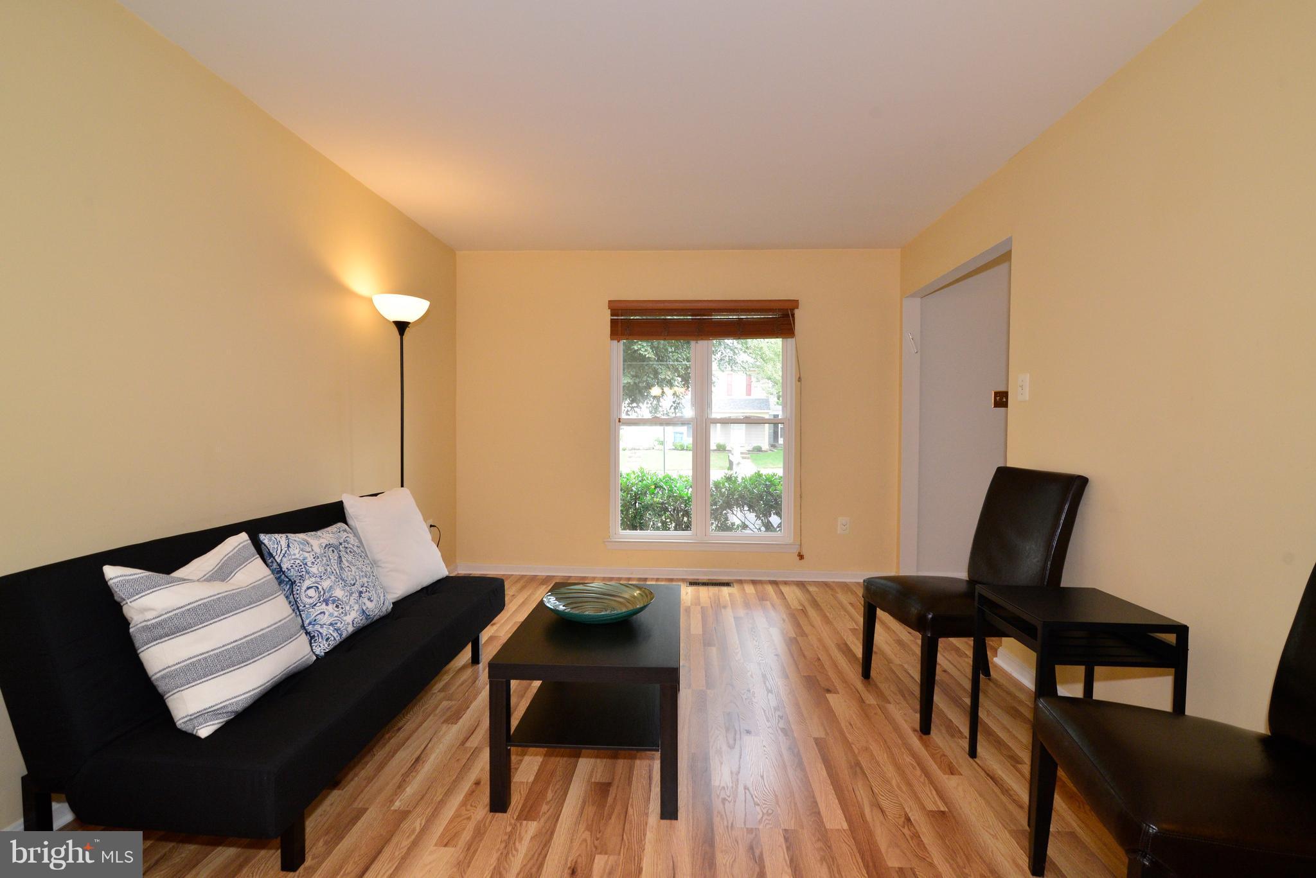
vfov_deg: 73.8
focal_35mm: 16
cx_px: 658
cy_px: 439
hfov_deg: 96.7
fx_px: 585
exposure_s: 1/200
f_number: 6.3
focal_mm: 16
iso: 2500
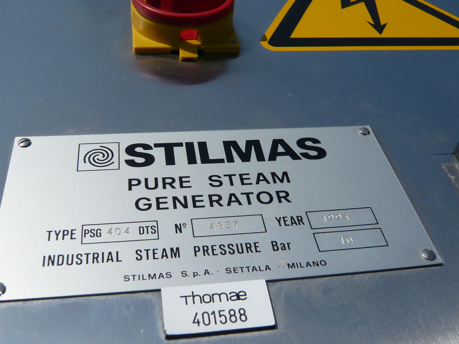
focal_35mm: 37
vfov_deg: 38.7
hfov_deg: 50.1
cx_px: 230
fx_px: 491
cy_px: 172
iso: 100
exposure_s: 1/500
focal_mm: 4.6
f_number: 8
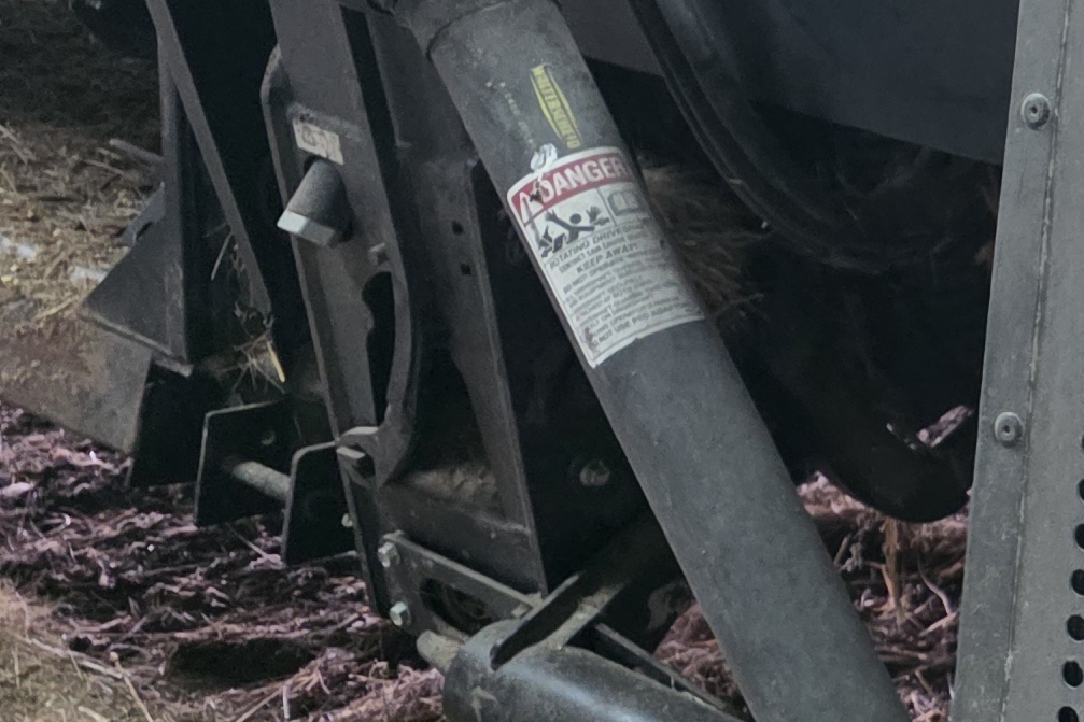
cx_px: 1975
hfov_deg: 17.3
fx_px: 2860
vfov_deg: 14.3
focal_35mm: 95
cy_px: 150
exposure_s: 1/120
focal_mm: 6.3
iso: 1600
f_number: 1.7
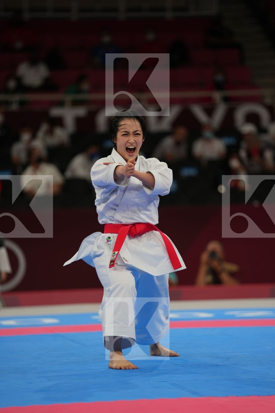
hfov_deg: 6.9
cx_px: 138
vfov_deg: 10.3
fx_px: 2291
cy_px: 206
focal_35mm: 200
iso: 200
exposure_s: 1/500
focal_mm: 200
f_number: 2.8
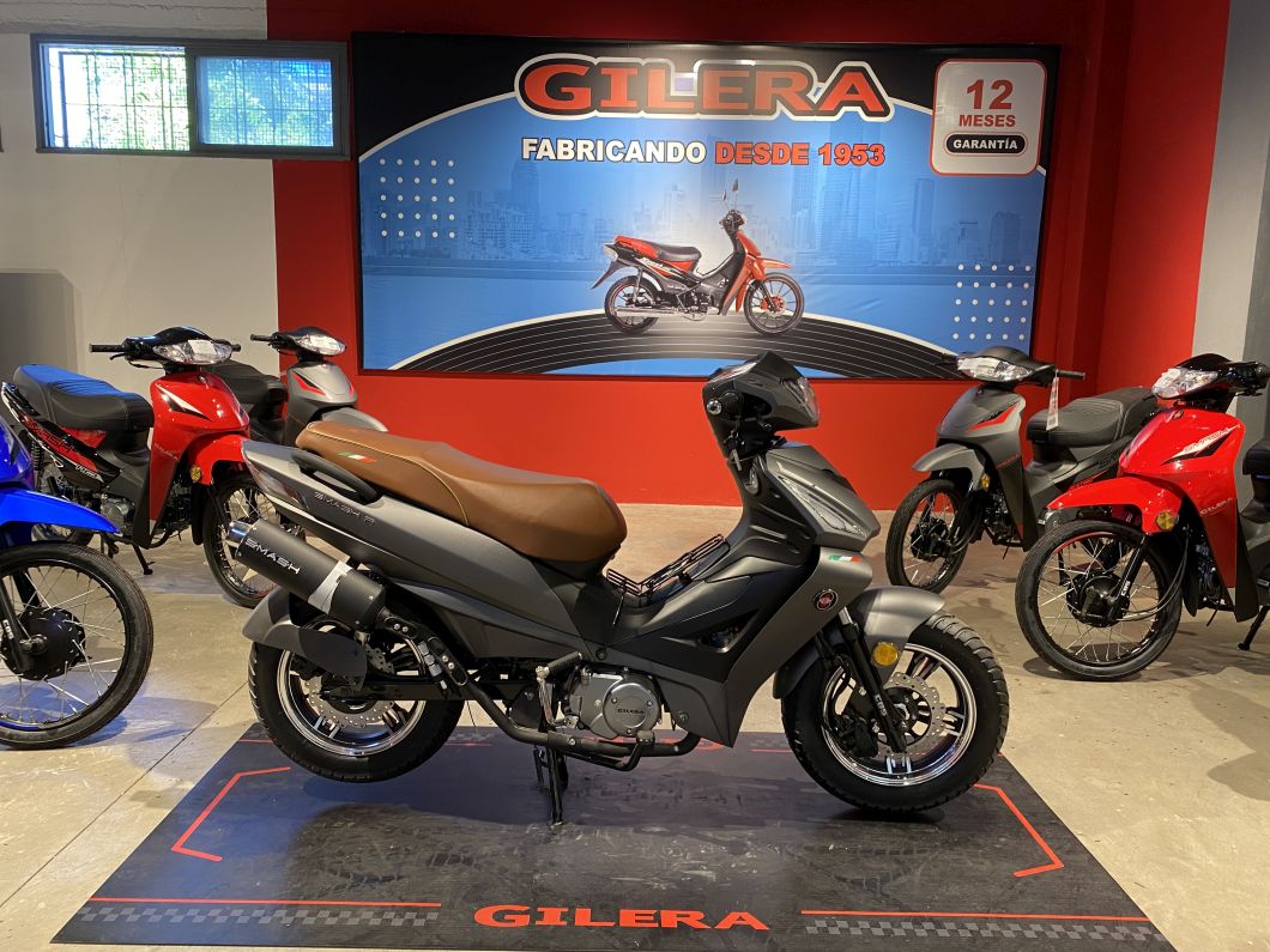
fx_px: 954
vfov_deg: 53.1
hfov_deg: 67.3
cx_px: 635
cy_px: 476
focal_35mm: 26
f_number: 1.8
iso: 100
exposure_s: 1/50
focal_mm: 4.25
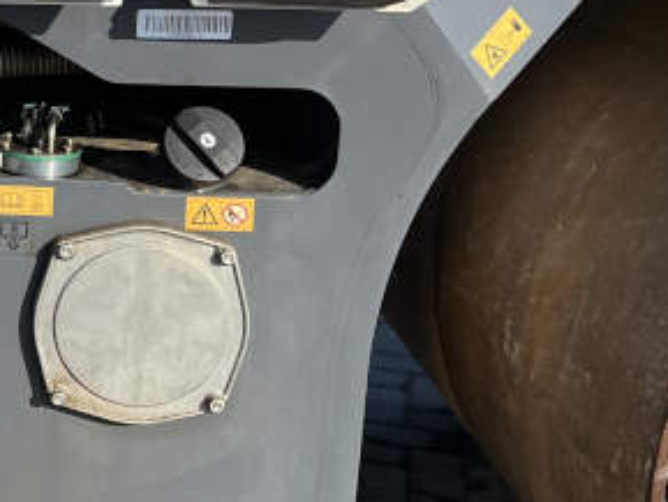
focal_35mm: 90
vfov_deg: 16.2
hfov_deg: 19.4
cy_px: 44
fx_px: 1737
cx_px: -289
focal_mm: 5.7
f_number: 1.5
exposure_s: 1/5882
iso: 50
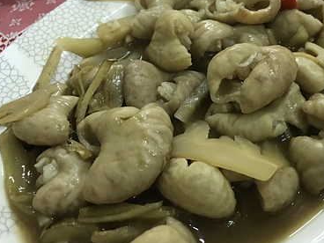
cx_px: 214
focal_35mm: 38
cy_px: 89
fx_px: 356
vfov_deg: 37.5
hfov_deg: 48.2
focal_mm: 3.99
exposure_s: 1/15
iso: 100
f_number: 1.8
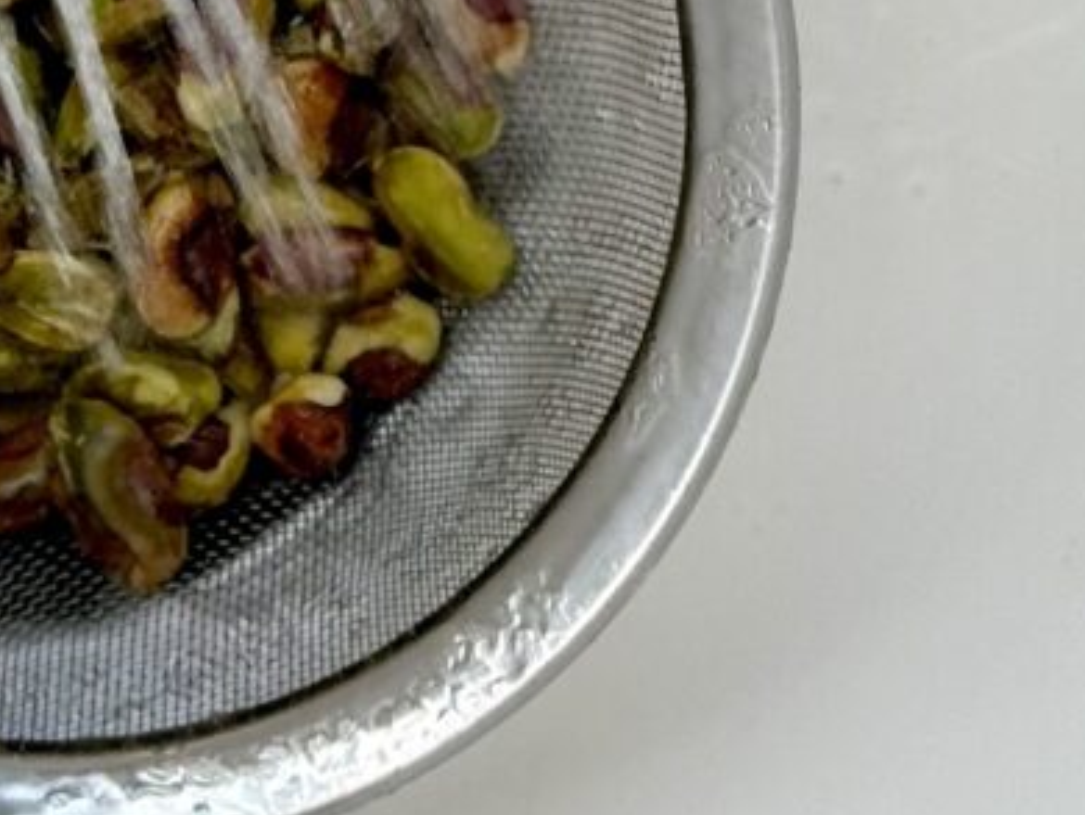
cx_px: -131
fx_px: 6022
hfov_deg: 10.2
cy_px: 67
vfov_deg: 7.7
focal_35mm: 192
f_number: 1.78
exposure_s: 1/181
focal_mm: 6.76
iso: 64
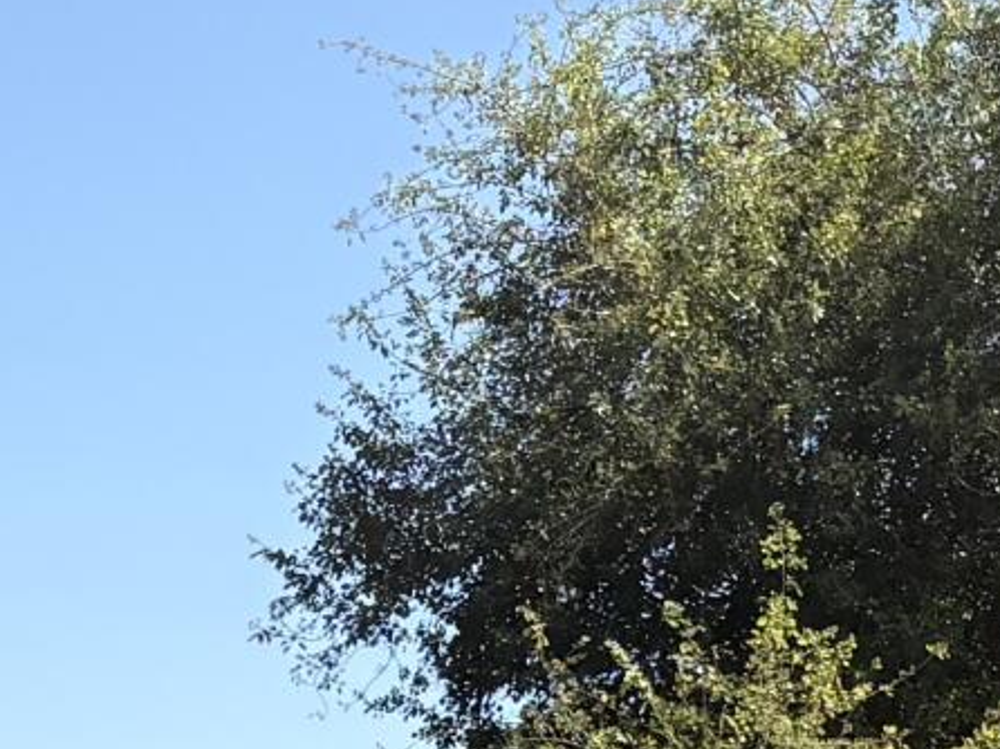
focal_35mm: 175
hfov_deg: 11.3
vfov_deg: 8.1
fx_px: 5053
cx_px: 809
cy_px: 1532
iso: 50
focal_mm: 5.96
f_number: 1.6
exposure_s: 1/2364
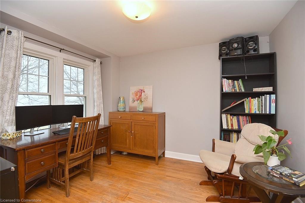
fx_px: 136
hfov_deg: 96.8
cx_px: 152
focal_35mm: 16
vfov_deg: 73.7
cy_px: 102
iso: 200
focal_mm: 16
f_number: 5
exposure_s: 1/60
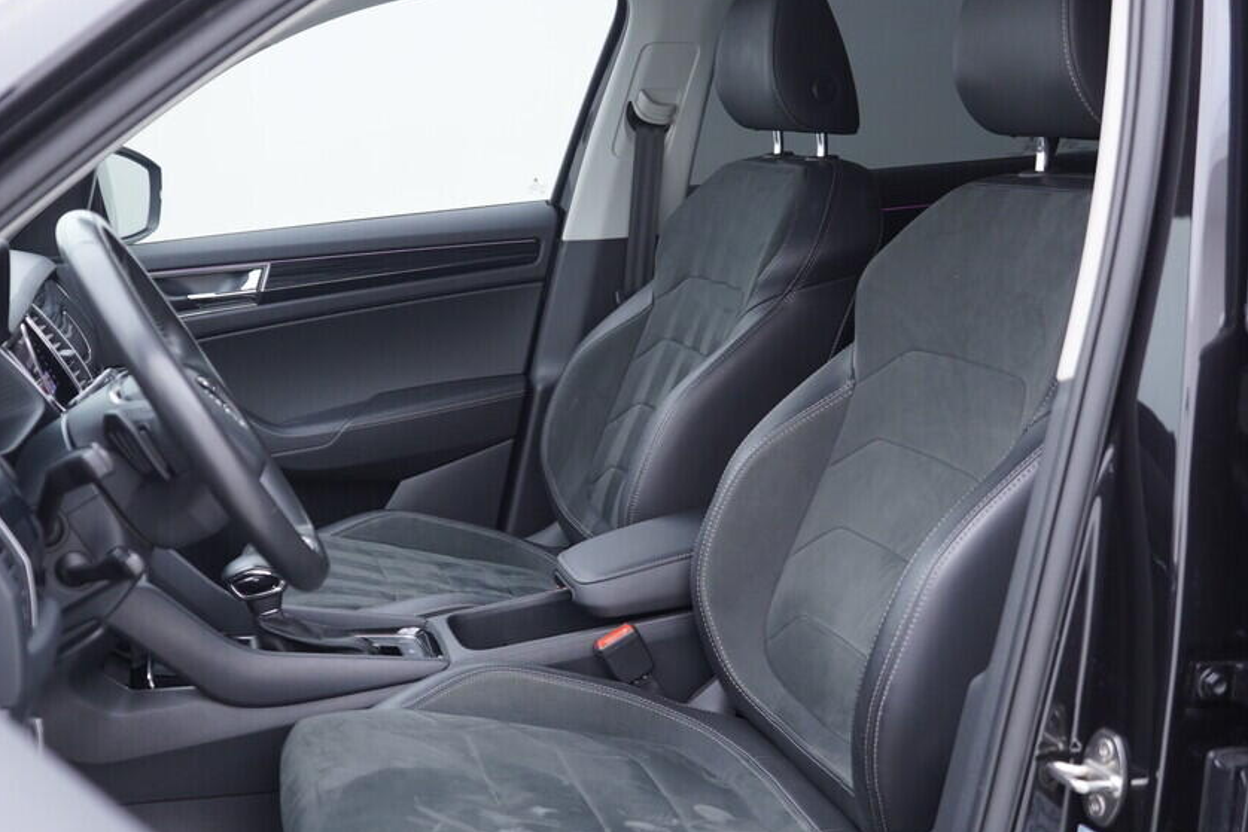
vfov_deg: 30.5
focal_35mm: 44
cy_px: 467
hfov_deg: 44.4
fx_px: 1525
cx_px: 533
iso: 250
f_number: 2.8
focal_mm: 24
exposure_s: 1/40
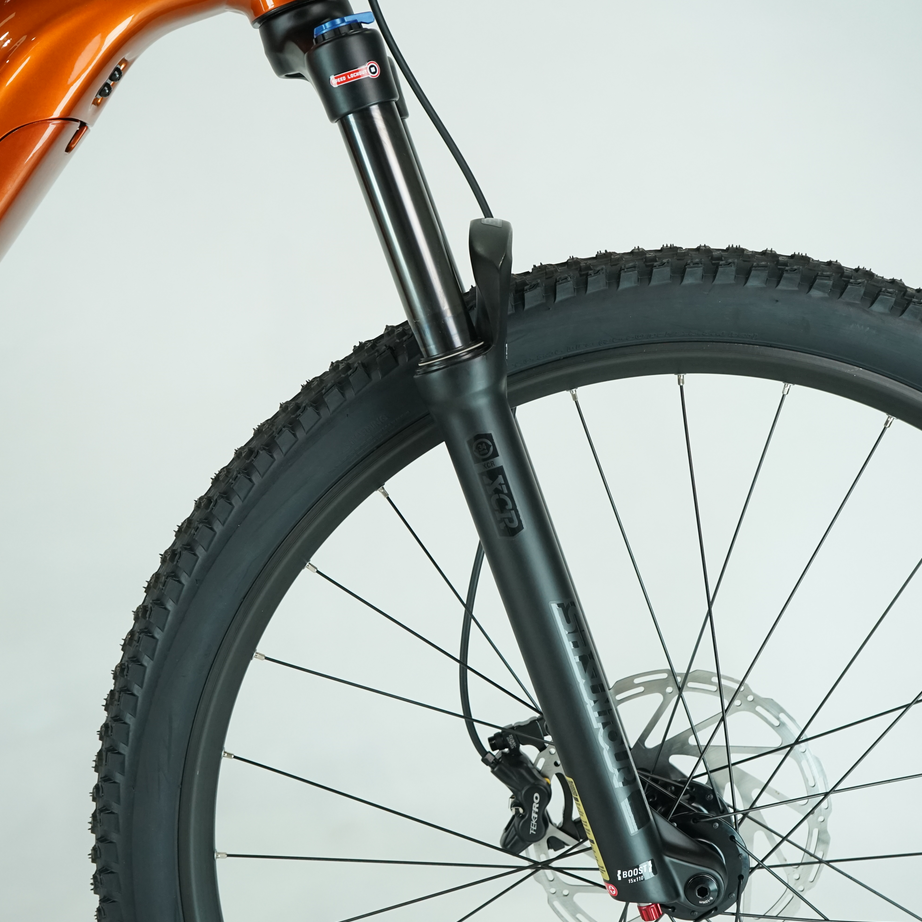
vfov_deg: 32.2
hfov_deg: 32.2
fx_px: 1597
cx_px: 467
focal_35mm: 53
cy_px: 460
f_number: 5.6
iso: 1600
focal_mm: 41
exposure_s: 1/200
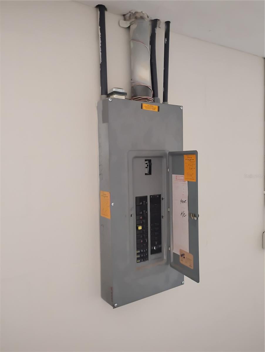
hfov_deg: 49.8
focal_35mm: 28
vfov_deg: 63.4
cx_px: 132
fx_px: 285
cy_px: 176
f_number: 1.8
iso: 1441
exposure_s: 1/40
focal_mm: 4.26
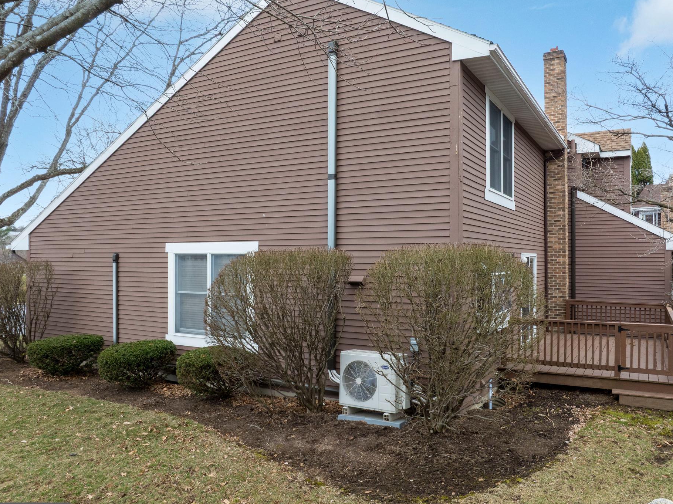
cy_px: 249
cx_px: 357
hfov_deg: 65.3
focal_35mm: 27
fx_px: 525
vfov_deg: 51.3
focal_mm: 12.29
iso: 100
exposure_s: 1/160
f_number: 7.1
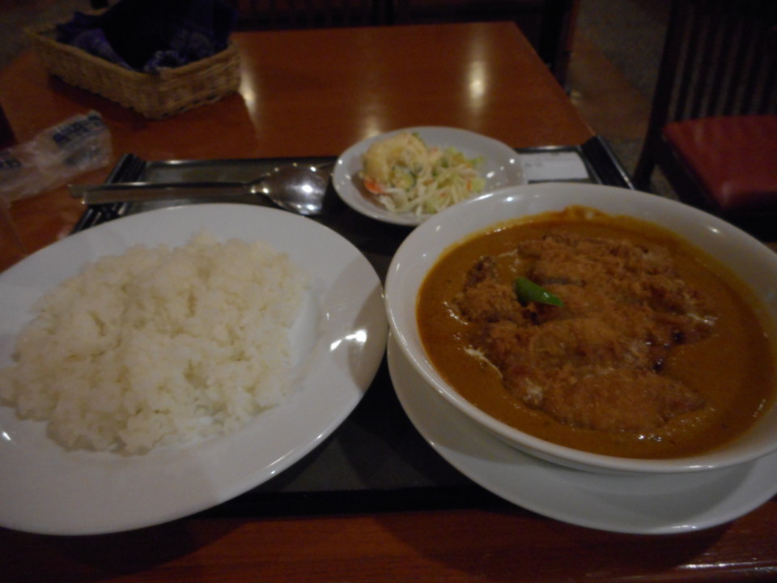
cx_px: 388
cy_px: 292
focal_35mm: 25
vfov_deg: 54.9
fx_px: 561
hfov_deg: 69.4
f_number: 3.7
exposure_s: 1/30
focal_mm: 4.5
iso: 400
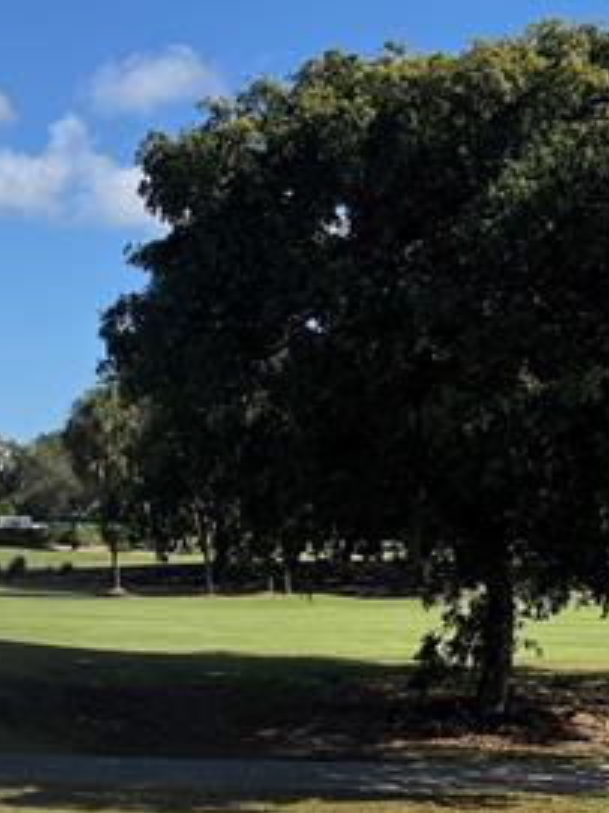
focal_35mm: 68
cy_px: 840
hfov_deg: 21.6
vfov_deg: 26.8
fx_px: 1596
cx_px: 336
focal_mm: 6.76
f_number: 1.78
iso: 100
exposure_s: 1/4975
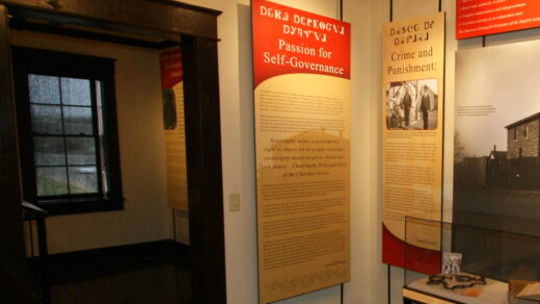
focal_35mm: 31
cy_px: 200
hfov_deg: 57.9
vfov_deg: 37.4
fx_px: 444
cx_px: 433
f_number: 5.6
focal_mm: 10
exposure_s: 1/60
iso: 800
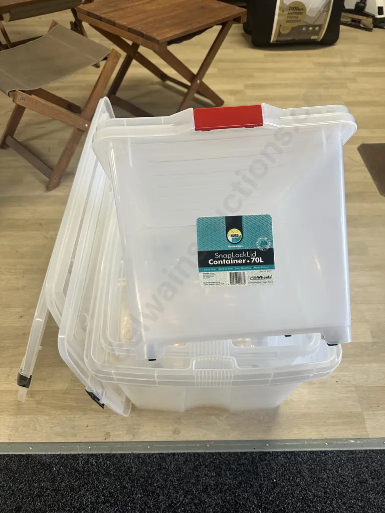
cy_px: 256
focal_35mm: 24
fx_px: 356
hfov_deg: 56.8
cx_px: 192
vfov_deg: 71.6
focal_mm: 6.86
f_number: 1.78
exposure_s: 1/100
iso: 160
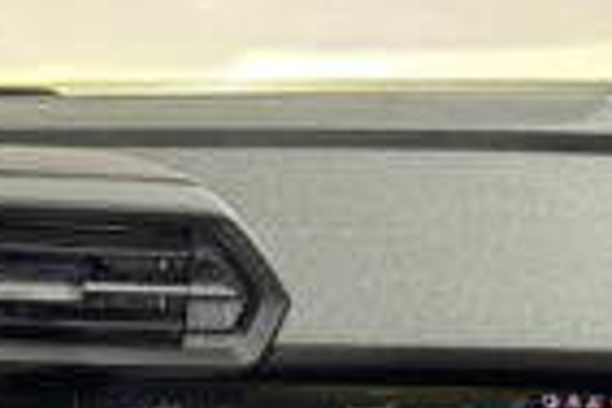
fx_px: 1870
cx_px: -143
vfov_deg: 11.4
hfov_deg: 17.6
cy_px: 775
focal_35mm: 110
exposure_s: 1/39
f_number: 1.78
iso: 800
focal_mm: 6.76
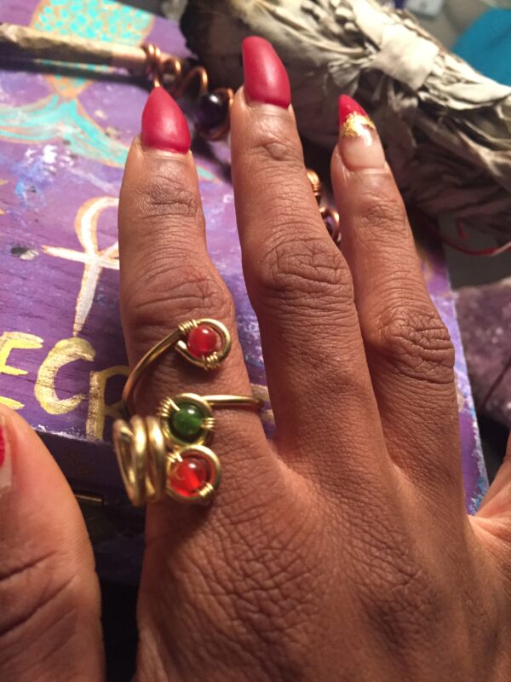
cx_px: 256
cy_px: 341
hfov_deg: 48.2
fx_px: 571
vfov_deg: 61.7
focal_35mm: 29
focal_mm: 4.15
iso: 200
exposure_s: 1/30
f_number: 2.2
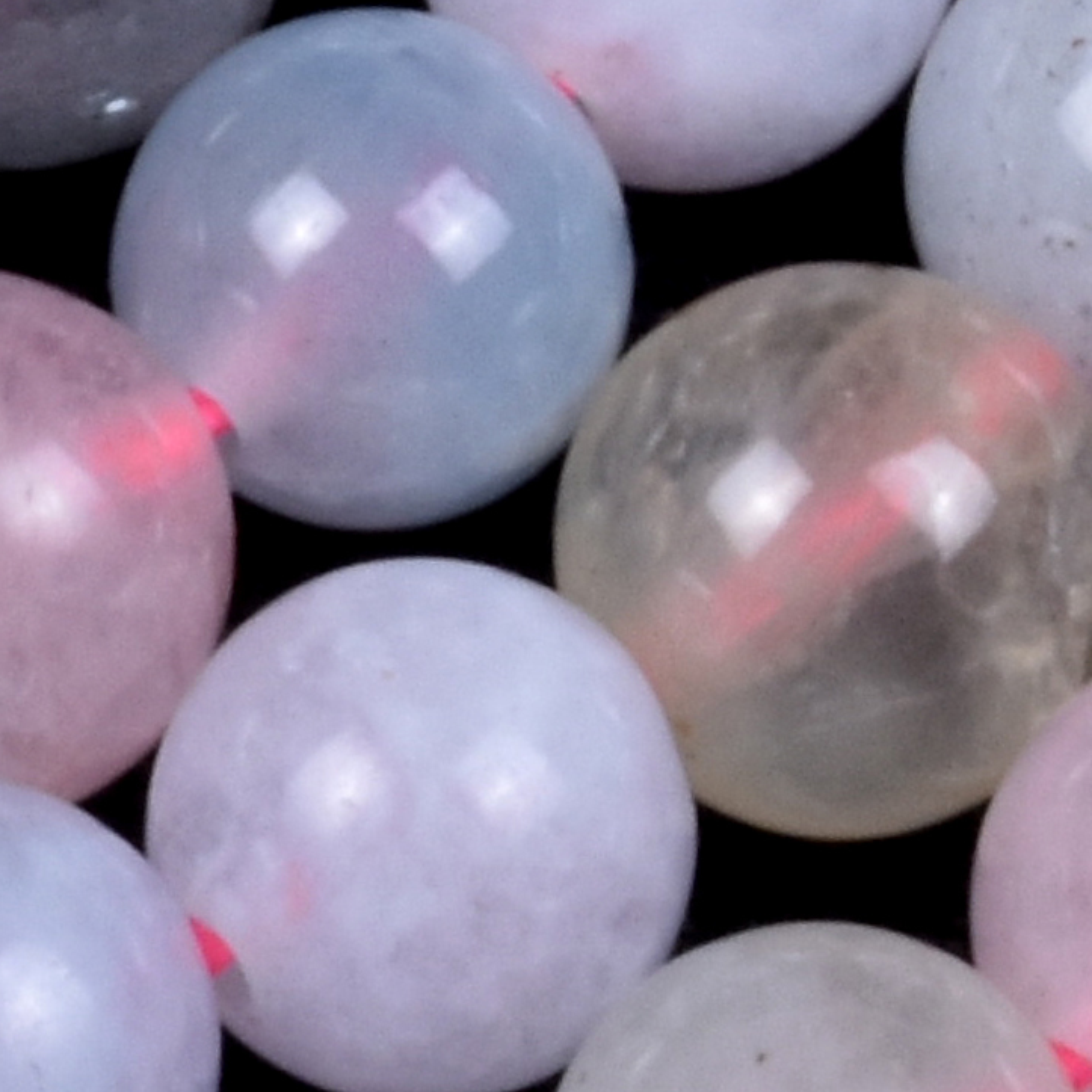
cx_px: -807
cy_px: 902
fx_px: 24912
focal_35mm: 698
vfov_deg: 2.5
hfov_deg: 2.5
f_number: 29
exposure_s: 1/125
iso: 200
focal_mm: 66
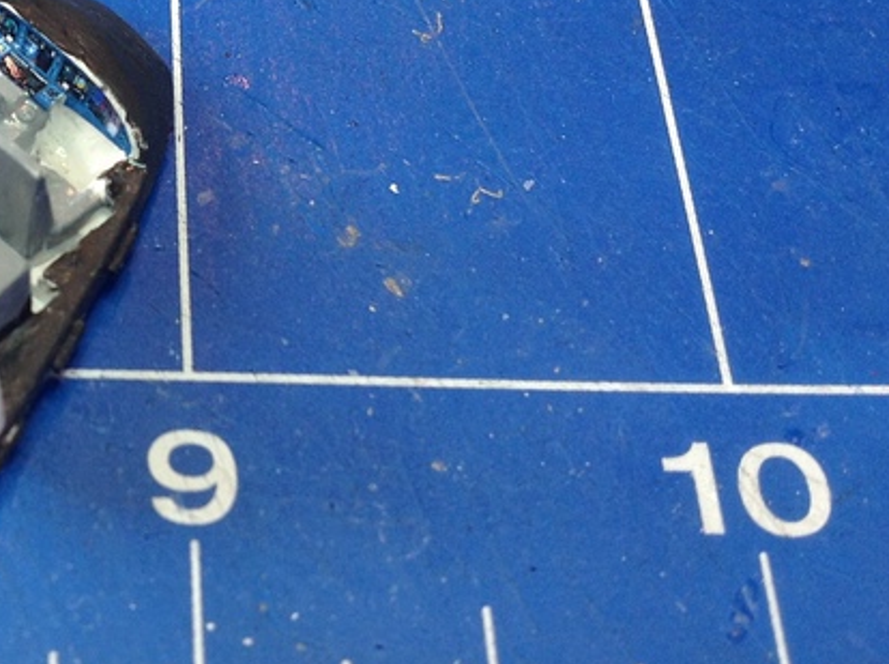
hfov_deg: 24.6
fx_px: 1948
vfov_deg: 18.9
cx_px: 6
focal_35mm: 76
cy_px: 24
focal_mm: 4.28
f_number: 2.4
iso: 50
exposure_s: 1/30
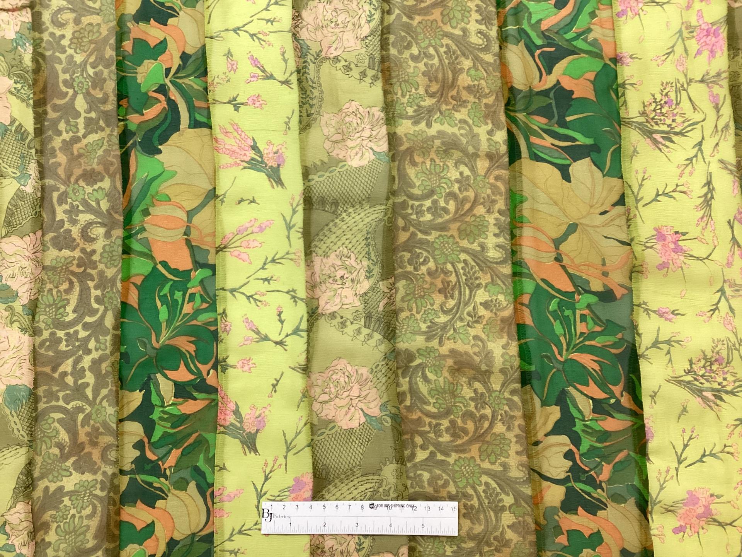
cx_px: 371
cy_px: 278
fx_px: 664
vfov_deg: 45.4
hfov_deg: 58.4
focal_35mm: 31
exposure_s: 1/50
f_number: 2.4
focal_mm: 3.3
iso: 80
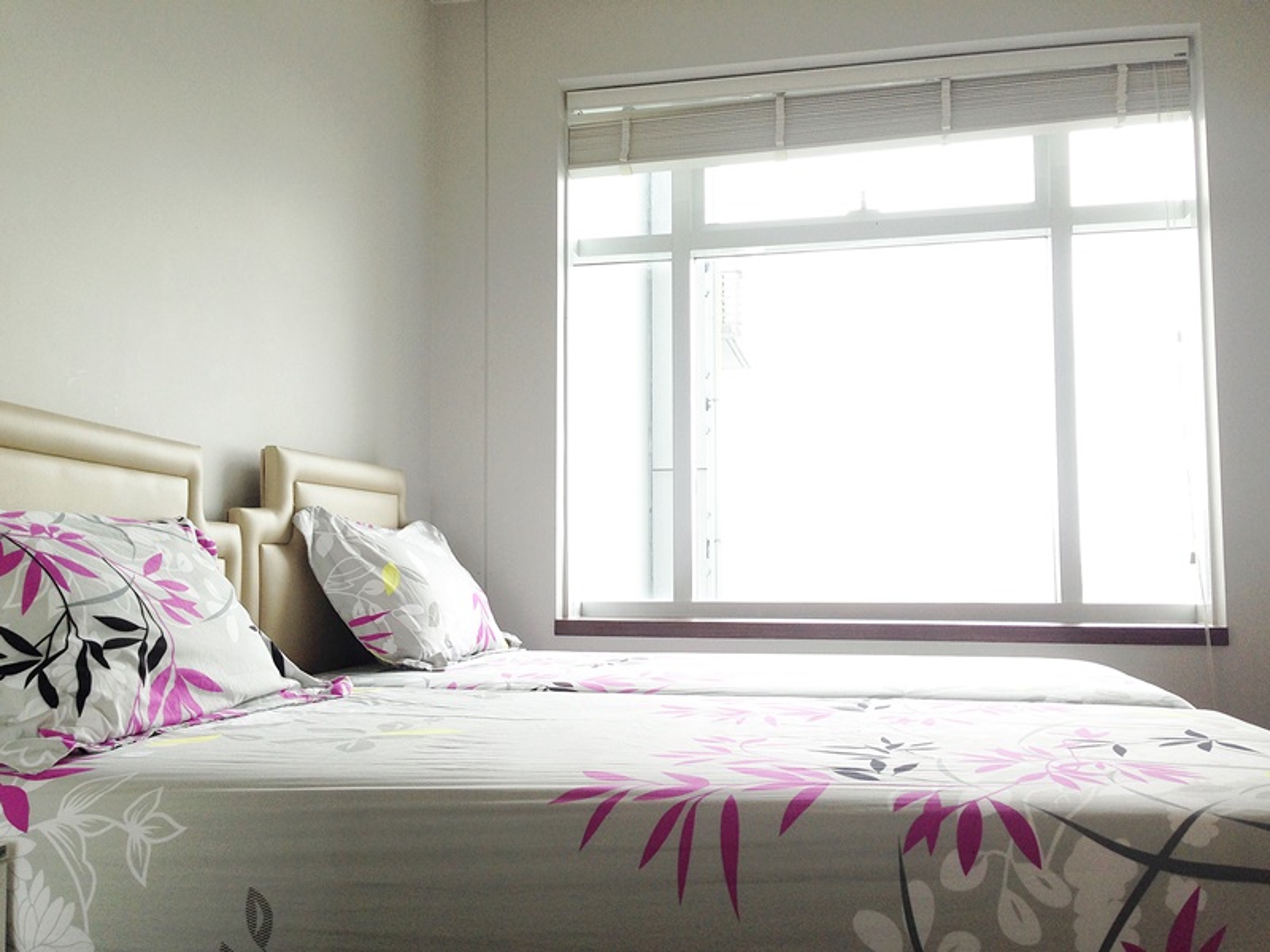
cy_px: 476
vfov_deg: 42.9
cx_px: 635
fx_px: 1211
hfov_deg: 55.4
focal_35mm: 33
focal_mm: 4.12
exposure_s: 1/120
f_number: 2.4
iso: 64
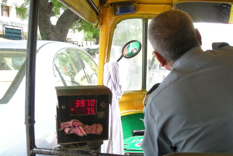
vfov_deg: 35.9
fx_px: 239
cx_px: 117
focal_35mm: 37
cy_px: 75
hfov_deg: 51.9
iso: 76
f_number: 2.8
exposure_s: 1/59.6
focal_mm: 5.7
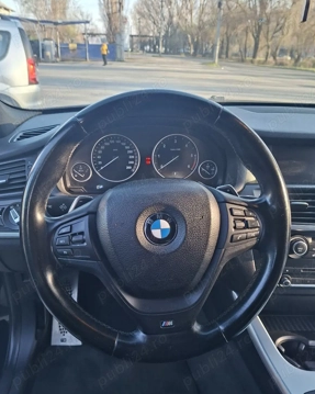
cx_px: 154
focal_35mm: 25
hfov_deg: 56.8
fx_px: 291
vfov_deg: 68.1
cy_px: 202
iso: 64
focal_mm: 5.54
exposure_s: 1/100
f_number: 1.8
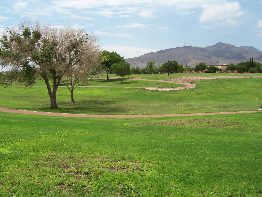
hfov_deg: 50.1
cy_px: 98
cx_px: 142
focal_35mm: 37
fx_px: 280
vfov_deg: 38.7
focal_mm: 5.6
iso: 80
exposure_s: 1/595
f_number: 5.1
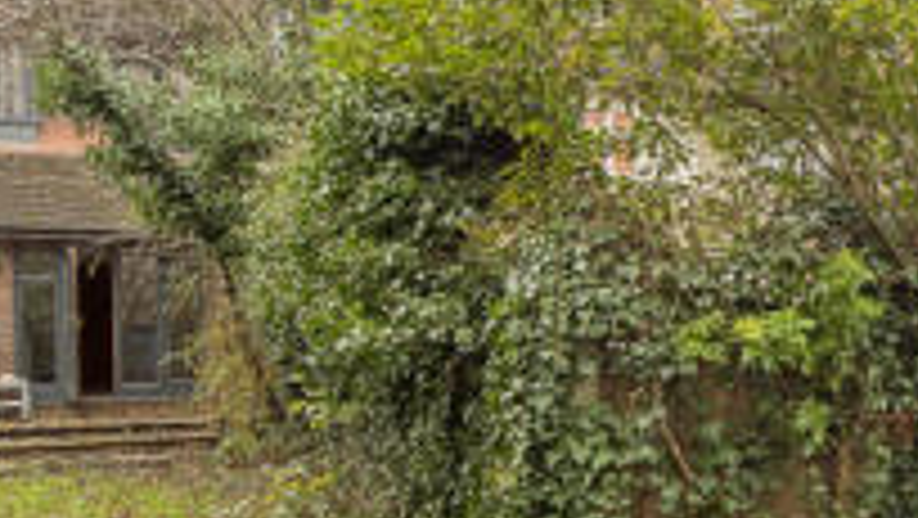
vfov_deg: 25.4
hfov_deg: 37.4
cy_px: 331
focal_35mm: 47
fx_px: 1145
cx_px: 981
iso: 500
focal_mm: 14
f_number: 5.6
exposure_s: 1/160
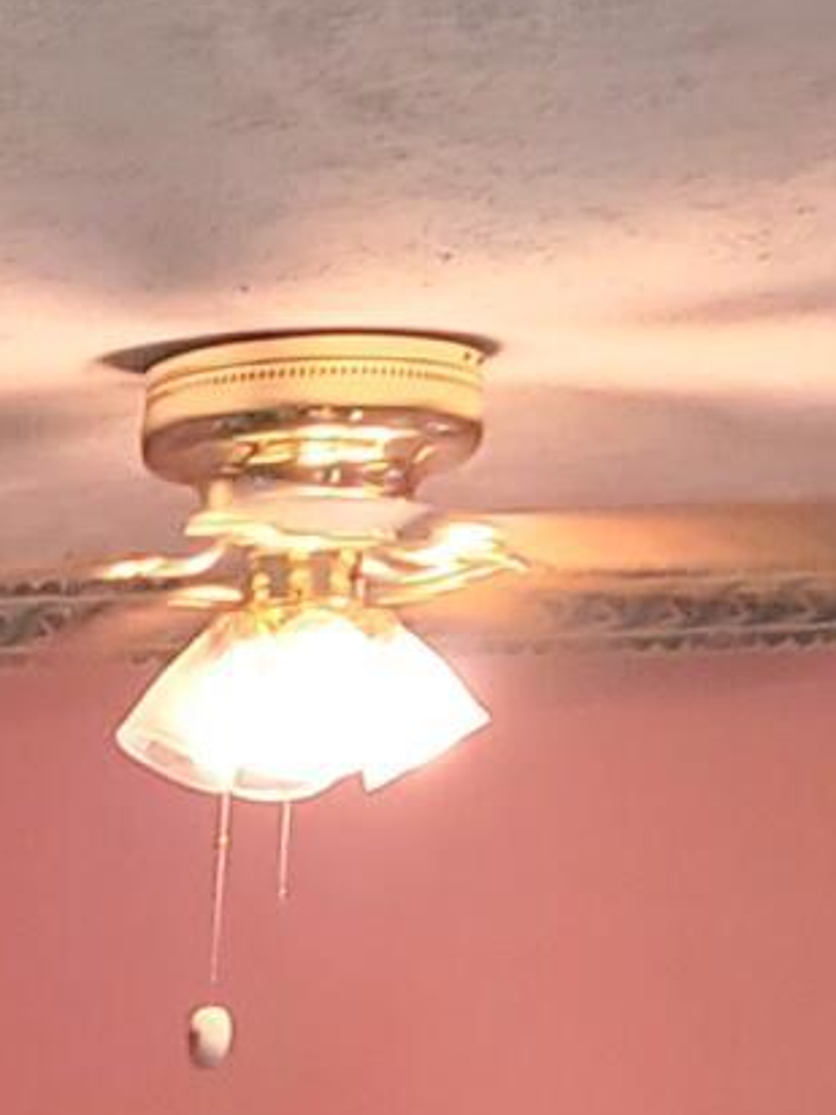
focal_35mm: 182
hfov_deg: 7.4
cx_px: -1423
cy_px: 2379
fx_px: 5861
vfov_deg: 9.9
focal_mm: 7
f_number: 1.8
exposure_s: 1/40
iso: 250
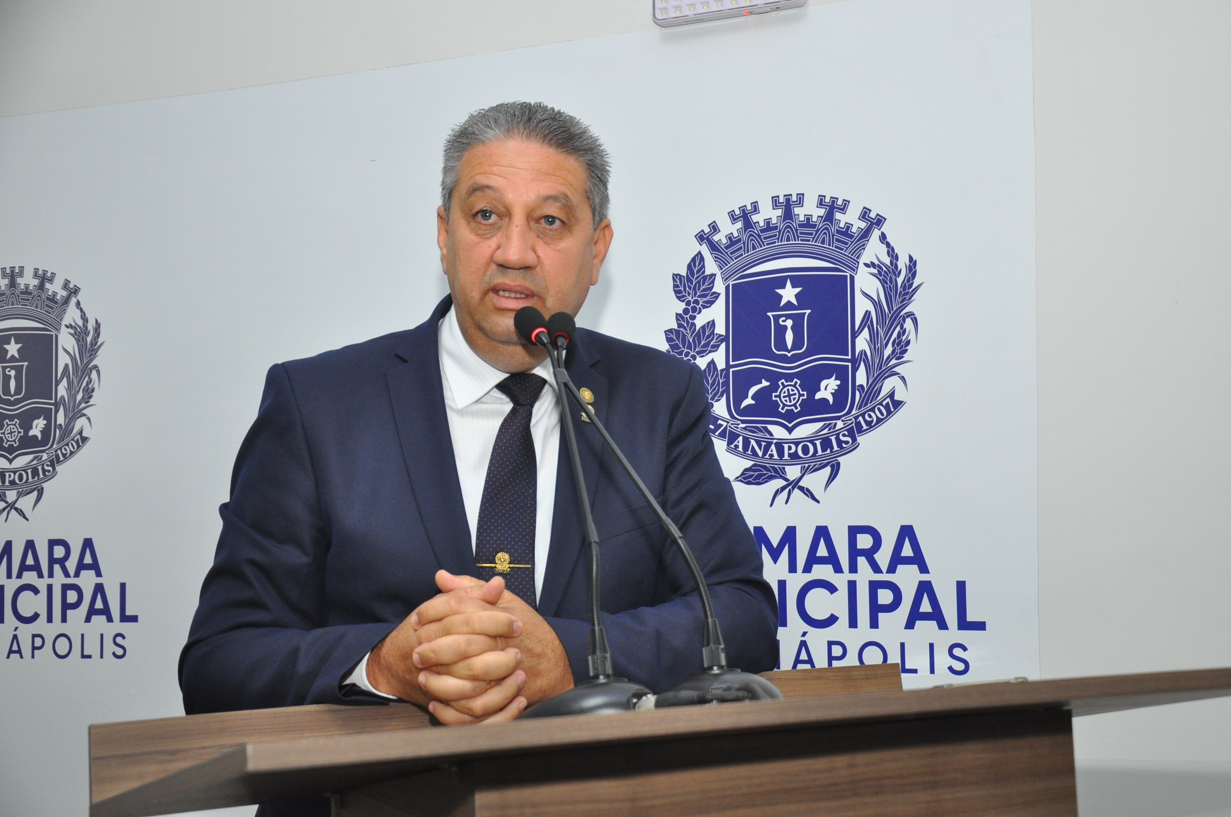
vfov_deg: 22.6
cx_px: 616
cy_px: 408
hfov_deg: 33.4
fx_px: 2049
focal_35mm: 60
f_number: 5.6
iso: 800
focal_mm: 40
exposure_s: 1/60
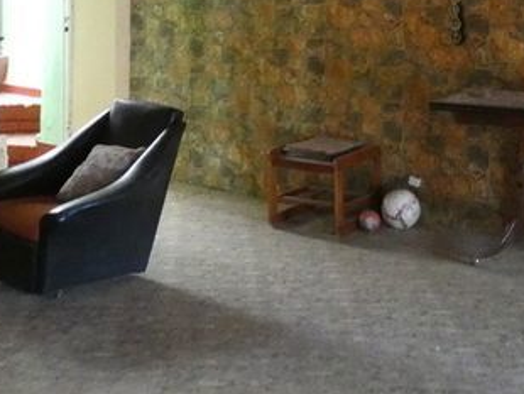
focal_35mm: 66
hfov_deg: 29.3
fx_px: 1000
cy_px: -76
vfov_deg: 20.8
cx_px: 299
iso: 1000
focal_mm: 3.6
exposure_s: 1/125
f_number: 2.8
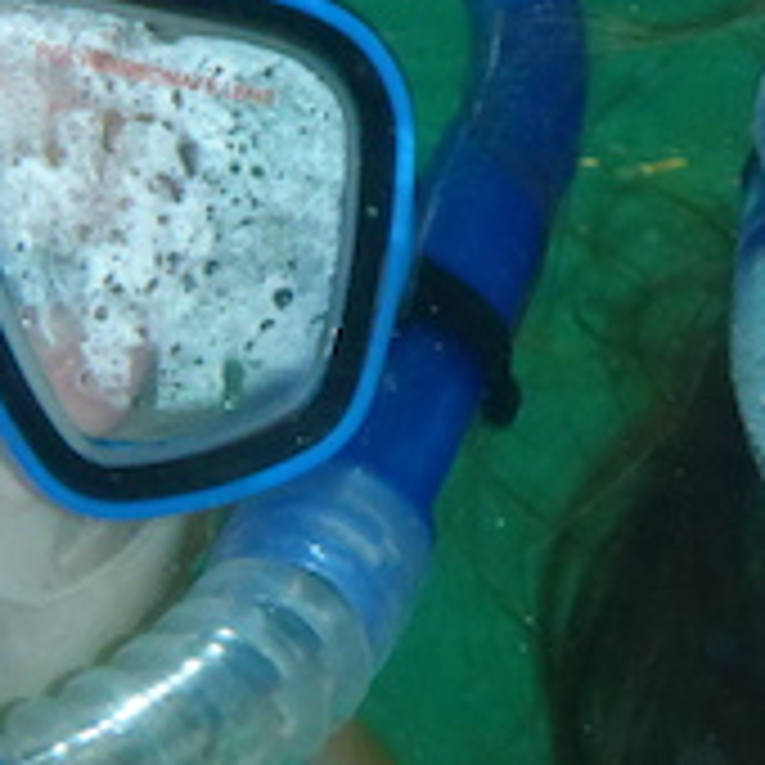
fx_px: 2500
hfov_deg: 17.3
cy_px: 328
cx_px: 560
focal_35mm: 100
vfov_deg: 17.4
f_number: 3.9
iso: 800
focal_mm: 6.4
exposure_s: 1/60
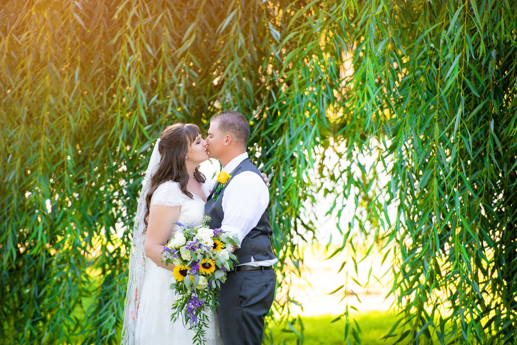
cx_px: 258
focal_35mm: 200
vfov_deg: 6.9
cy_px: 172
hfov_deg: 10.3
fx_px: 2873
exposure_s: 1/400
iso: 640
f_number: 5
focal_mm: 200
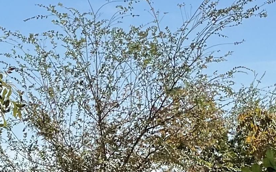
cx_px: 30
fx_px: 2023
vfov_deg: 4.8
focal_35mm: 269
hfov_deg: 7.8
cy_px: 264
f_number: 2
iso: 25
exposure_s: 1/2179
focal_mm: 6
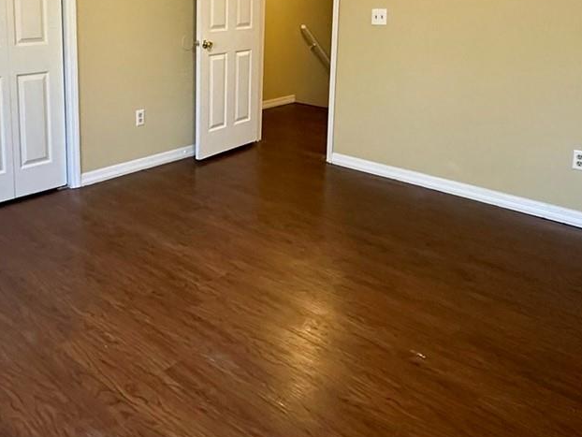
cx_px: 222
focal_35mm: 36
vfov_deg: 38.1
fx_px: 606
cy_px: 83
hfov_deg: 50.9
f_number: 2.2
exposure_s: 1/60
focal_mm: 2.22
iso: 320
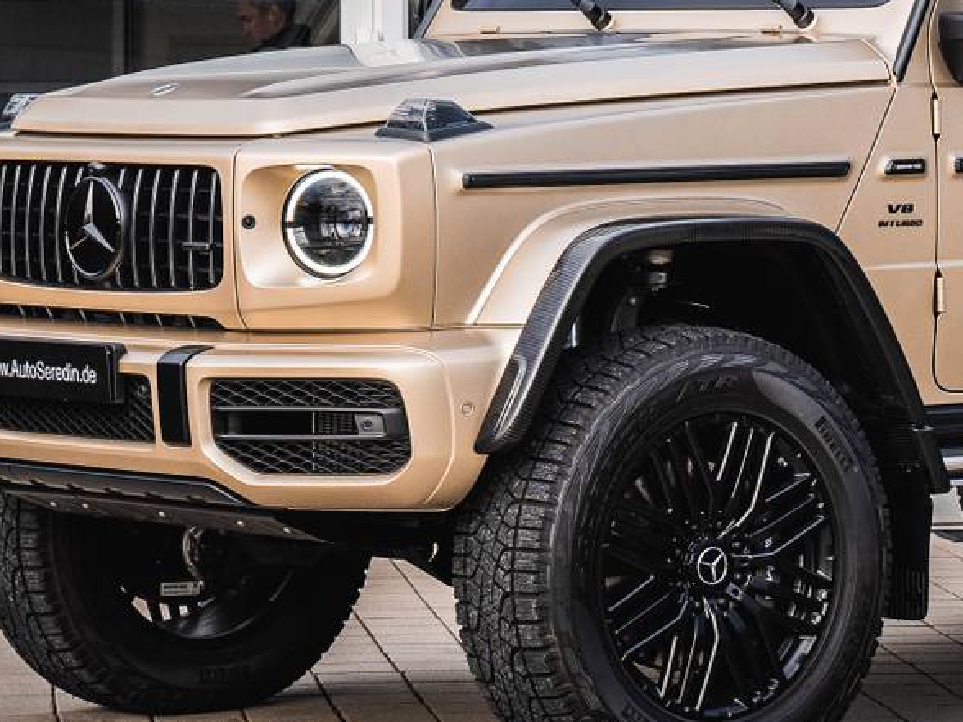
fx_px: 4980
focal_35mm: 179
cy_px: -144
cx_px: 622
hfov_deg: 11.0
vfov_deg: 8.2
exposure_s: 1/200
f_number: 5.6
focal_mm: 57
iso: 640
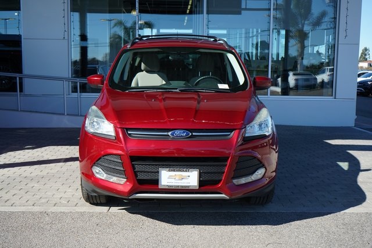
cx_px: 186
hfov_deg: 47.4
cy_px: 124
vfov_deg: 32.6
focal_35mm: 41
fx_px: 424
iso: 1000
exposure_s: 1/1250
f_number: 8
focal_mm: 41
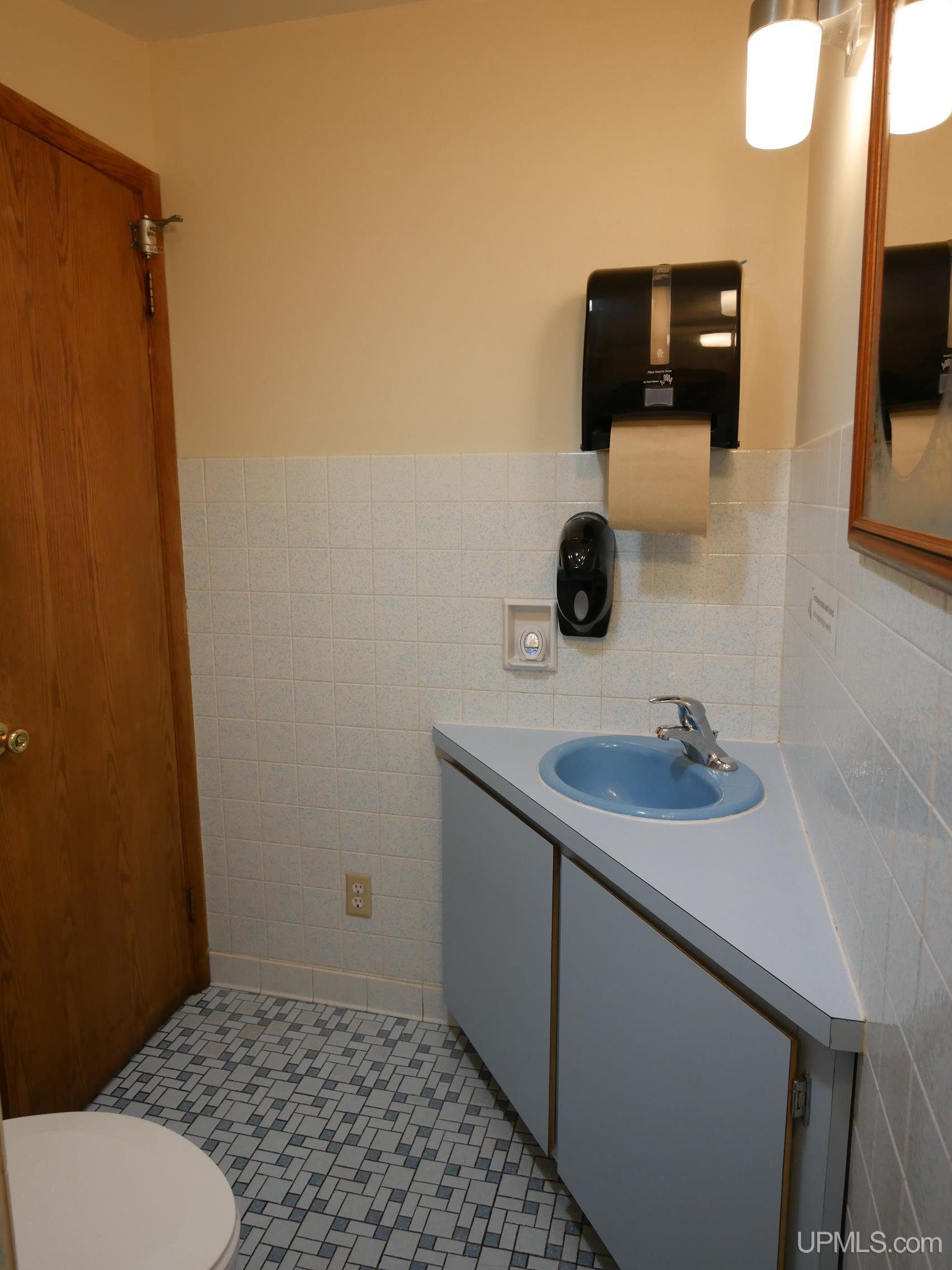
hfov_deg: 56.8
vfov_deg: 71.6
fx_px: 880
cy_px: 635
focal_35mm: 24
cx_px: 476
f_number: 4
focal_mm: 12
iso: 800
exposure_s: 1/60
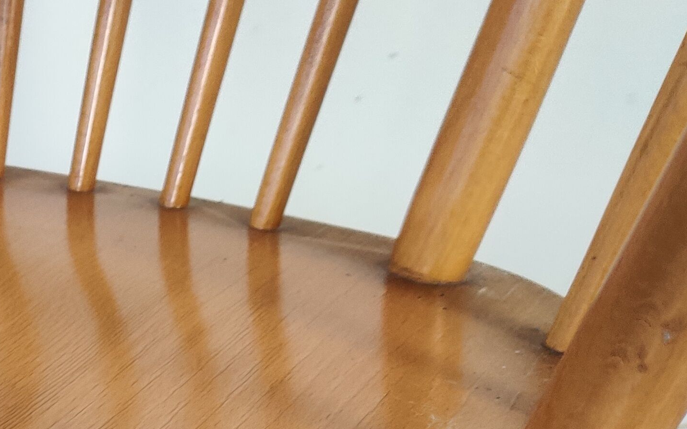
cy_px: 573
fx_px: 1498
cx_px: -196
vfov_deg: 15.4
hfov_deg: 23.1
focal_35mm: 80
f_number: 1.65
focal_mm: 4.75
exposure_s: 1/100
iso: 250
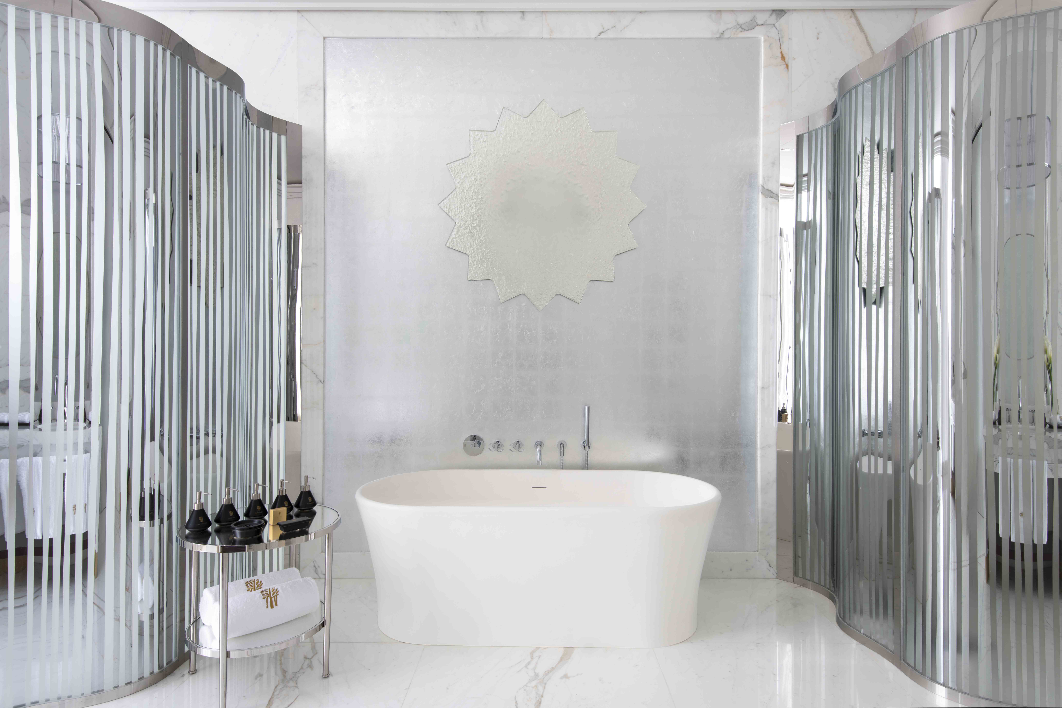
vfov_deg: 61.9
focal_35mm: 20
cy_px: 354
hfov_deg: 84.0
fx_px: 590
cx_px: 531
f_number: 11
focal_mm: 20
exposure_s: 15
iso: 31
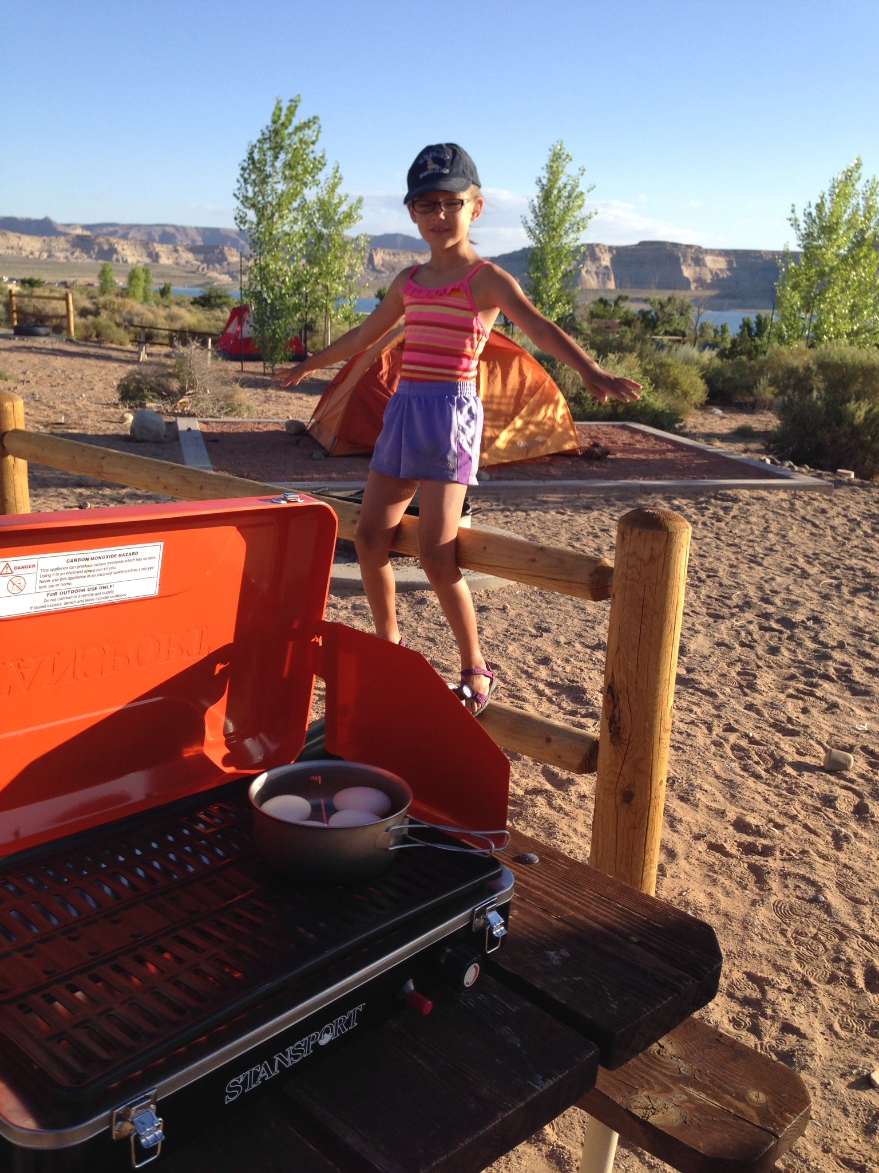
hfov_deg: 42.9
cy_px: 586
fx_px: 1117
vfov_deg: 55.4
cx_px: 440
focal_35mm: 33
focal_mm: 4.12
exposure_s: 1/775
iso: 50
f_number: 2.4
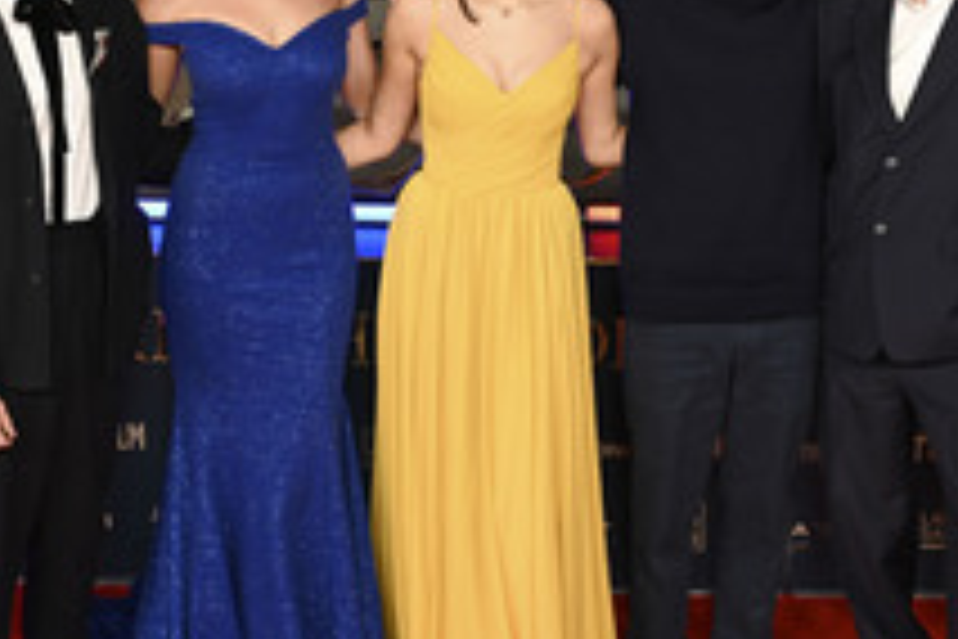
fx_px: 1969
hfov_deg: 27.3
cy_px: 297
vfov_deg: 18.4
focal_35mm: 74
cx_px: 573
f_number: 5.6
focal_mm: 35
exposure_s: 1/125
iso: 640
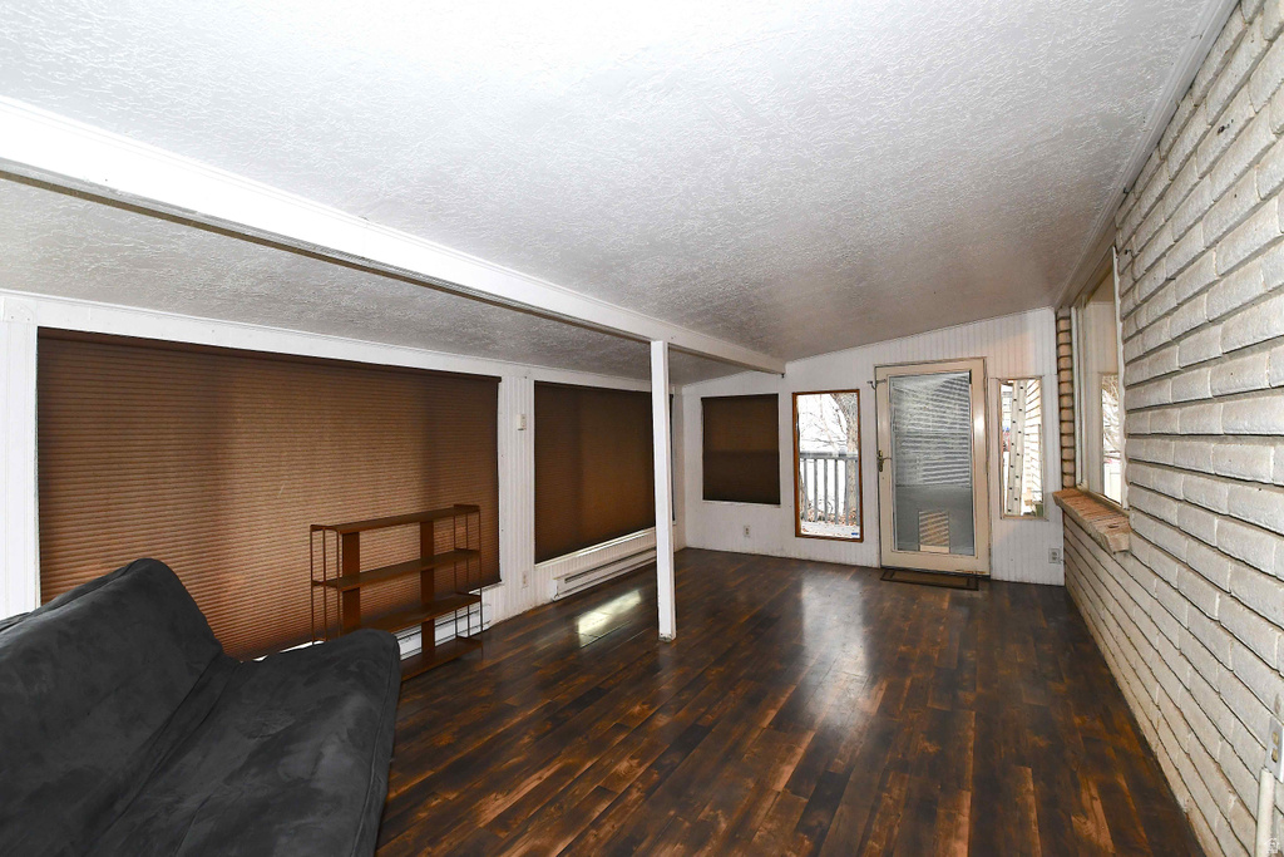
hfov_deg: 100.4
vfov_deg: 77.3
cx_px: 642
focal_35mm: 15
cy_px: 428
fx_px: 535
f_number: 7.1
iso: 1000
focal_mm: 10
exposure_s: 1/60
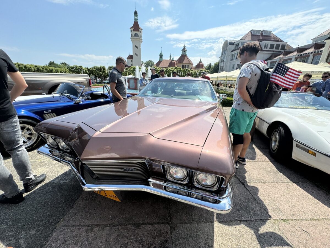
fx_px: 133
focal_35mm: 14
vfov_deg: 85.7
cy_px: 124
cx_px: 165
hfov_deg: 102.1
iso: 50
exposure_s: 1/2494
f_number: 2.2
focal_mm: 2.22
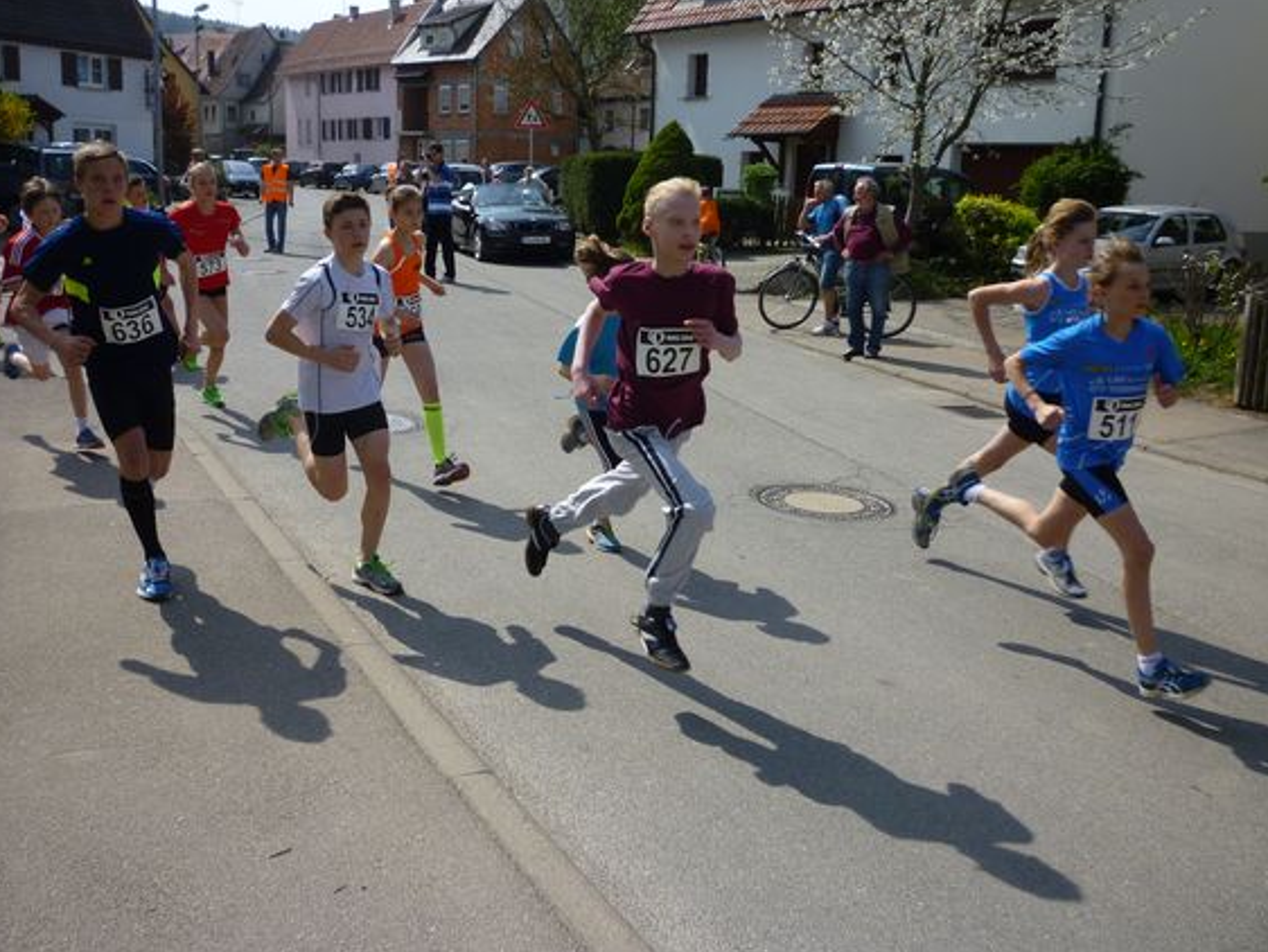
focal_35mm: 33
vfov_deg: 43.0
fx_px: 1209
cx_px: 623
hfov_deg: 55.3
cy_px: 453
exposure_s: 1/640
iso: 80
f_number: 4
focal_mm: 5.2
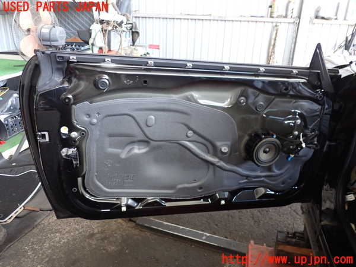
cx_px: 178
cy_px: 134
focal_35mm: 30
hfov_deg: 60.0
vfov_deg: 46.8
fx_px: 309
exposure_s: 1/30
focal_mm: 5.4
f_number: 2.3
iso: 200
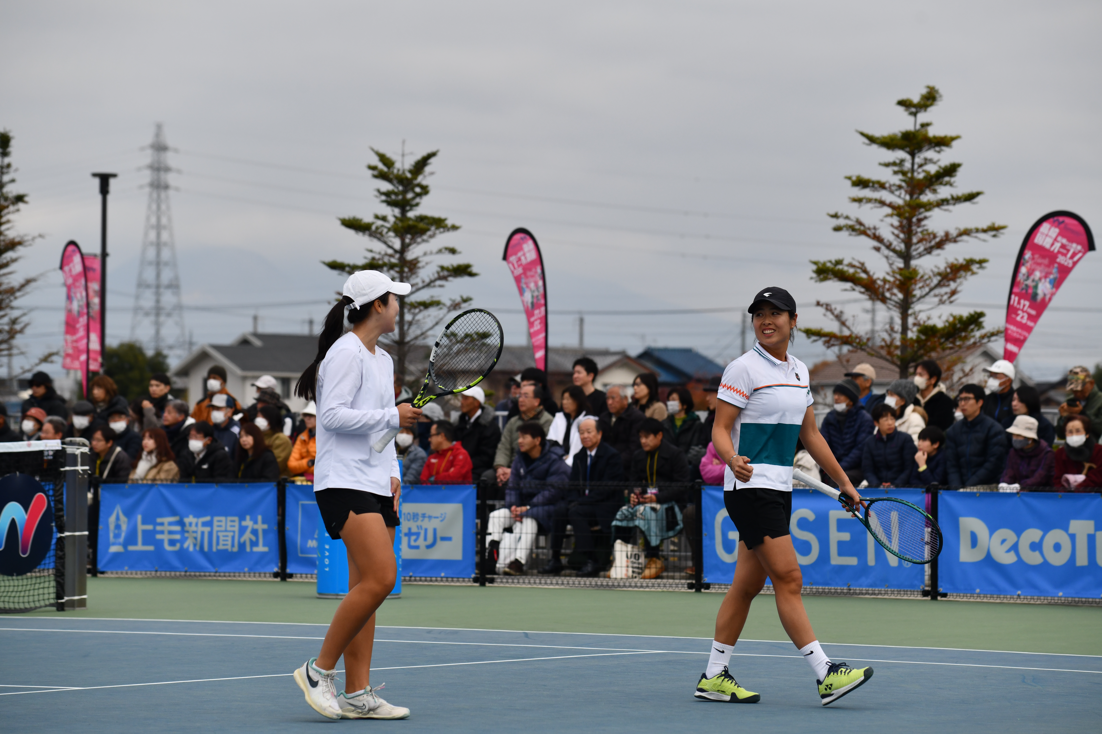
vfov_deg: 10.2
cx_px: 551
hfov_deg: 15.2
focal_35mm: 135
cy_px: 367
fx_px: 4132
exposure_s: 1/2500
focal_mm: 135
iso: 400
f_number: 5.6
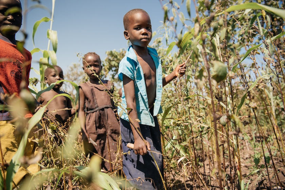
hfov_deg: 63.6
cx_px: 142
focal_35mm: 29
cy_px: 95
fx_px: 230
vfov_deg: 45.0
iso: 200
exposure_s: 1/640
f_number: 3.5
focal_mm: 29
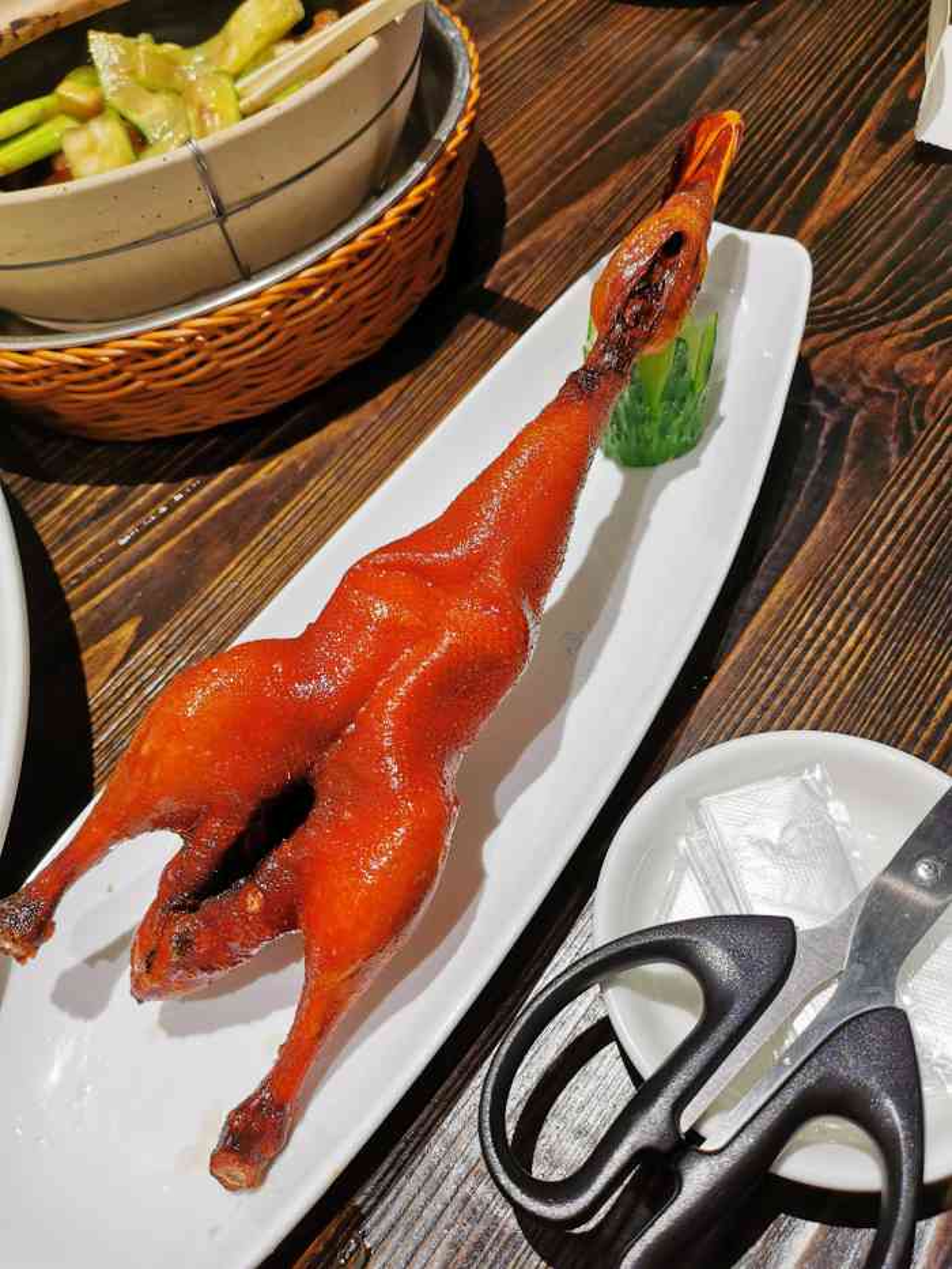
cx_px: 476
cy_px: 634
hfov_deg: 51.4
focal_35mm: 27
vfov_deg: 65.3
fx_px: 990
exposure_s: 1/100
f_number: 1.8
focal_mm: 5.58
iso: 100
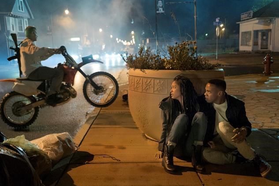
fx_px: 287
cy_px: 93
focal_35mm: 37
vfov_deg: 35.9
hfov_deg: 51.9
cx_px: 136
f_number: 1.8
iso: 6400
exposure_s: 1/320
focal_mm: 24
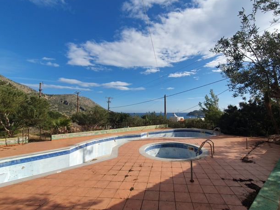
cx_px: 154
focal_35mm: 15
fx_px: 121
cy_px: 108
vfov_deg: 81.7
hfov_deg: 97.8
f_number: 2.2
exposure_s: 1/1540
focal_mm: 1.8
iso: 50
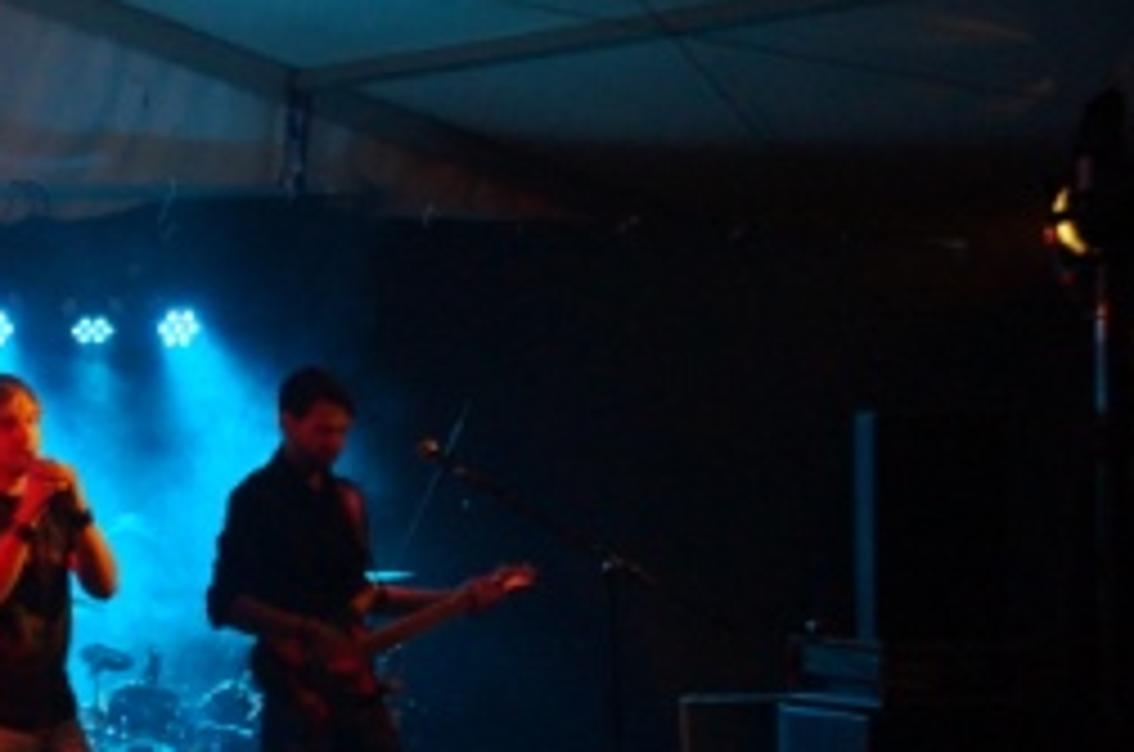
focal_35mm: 147
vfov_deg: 9.3
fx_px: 4618
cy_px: 450
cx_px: 158
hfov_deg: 13.9
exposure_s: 1/125
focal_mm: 55
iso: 3200
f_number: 4.5
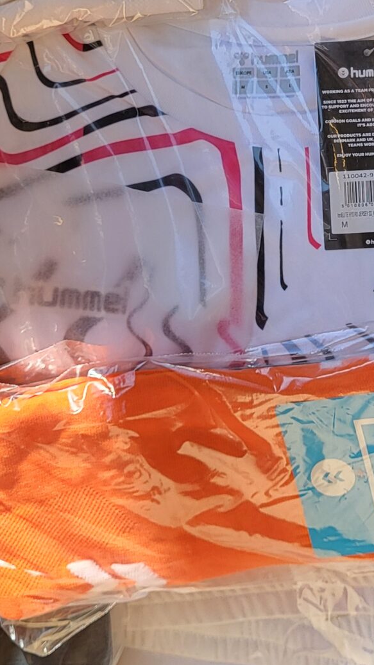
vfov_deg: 29.7
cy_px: 174
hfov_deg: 17.1
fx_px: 1234
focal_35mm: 70
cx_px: 287
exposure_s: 1/166
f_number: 1.8
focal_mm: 5.4
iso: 40
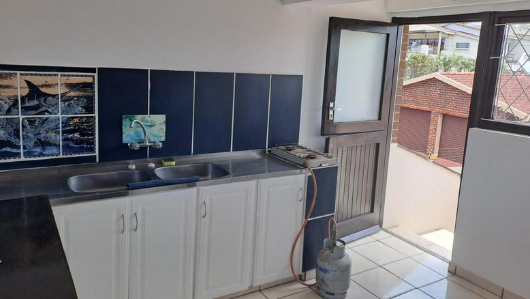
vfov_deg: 41.4
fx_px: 394
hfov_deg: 67.9
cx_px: 265
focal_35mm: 28
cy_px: 122
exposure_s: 1/264
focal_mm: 4.65
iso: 32
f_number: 1.8
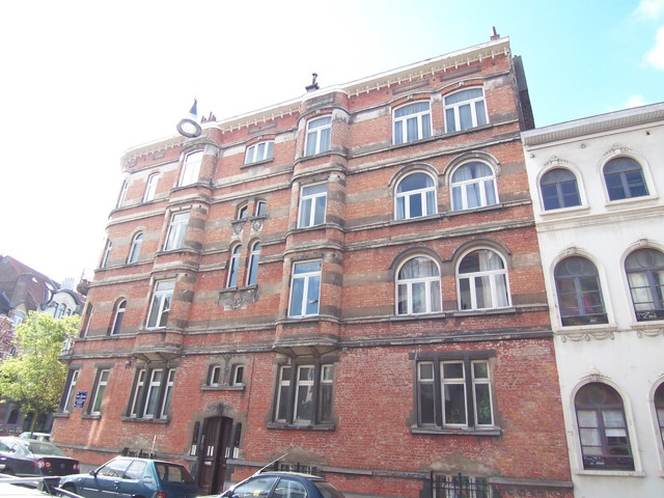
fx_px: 441
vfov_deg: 58.9
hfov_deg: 73.9
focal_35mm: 23
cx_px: 332
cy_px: 249
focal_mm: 3.8
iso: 64
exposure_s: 1/200
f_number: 2.8
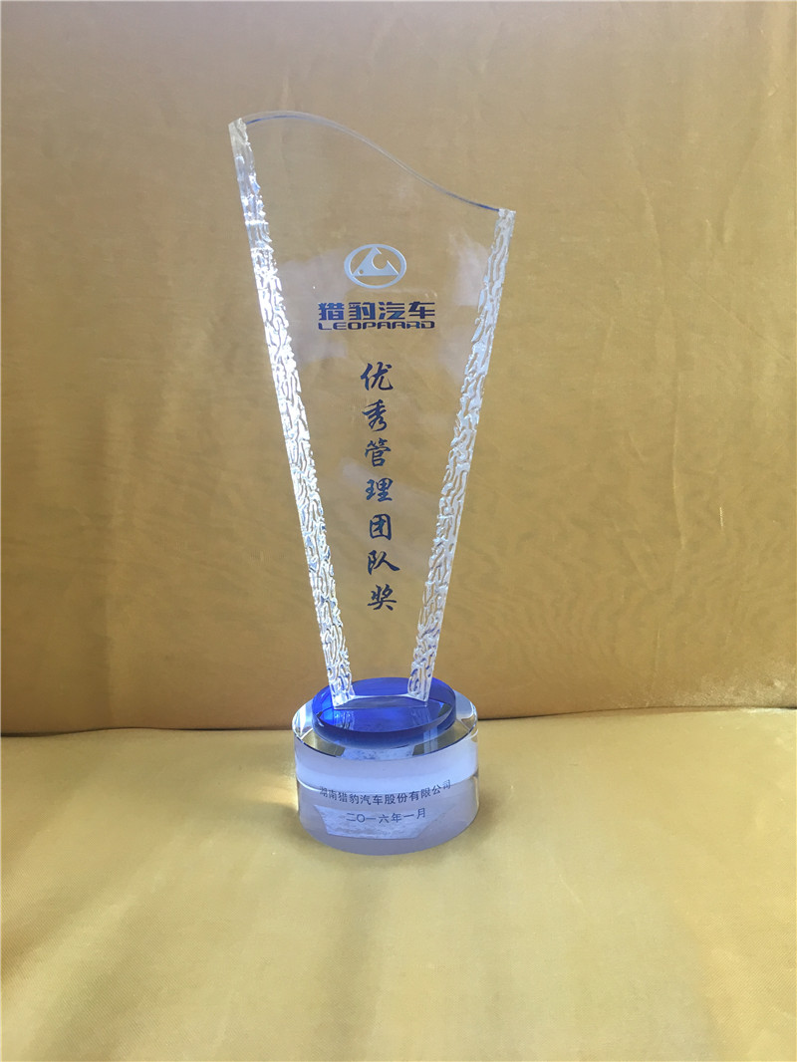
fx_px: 890
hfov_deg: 48.2
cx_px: 398
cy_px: 531
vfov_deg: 61.6
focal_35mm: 29
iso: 40
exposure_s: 1/33
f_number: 2.2
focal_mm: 4.15
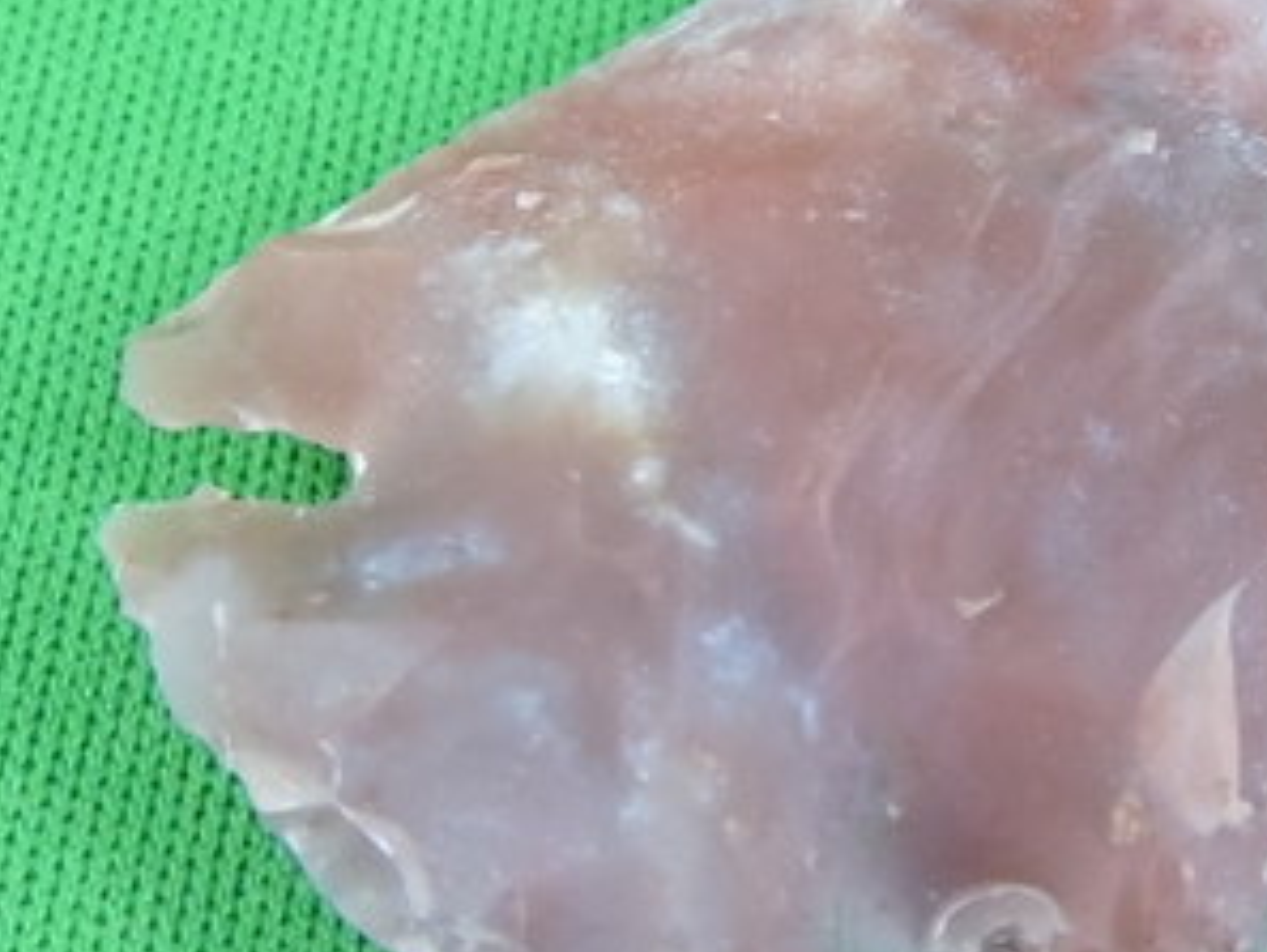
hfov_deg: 21.3
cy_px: 299
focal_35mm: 91
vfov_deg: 16.2
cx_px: 1000
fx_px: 3332
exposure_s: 1/100
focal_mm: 6.3
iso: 800
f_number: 3.8
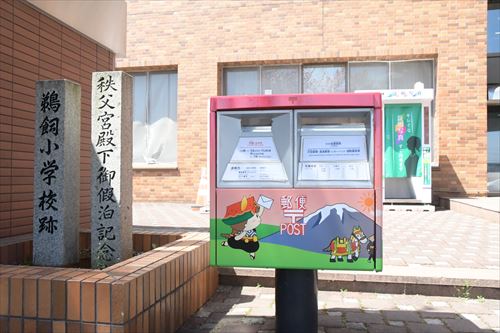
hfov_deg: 59.5
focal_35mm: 32
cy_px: 166
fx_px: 437
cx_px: 250
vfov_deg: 41.7
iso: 6400
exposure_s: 1/800
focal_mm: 21
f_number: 14
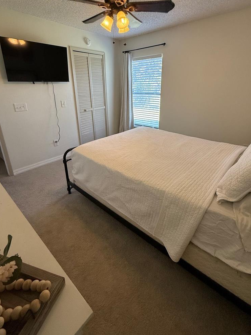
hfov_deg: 74.7
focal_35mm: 17
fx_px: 164
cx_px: 127
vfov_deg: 90.5
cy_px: 144
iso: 320
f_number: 2.2
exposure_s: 1/120
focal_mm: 2.22
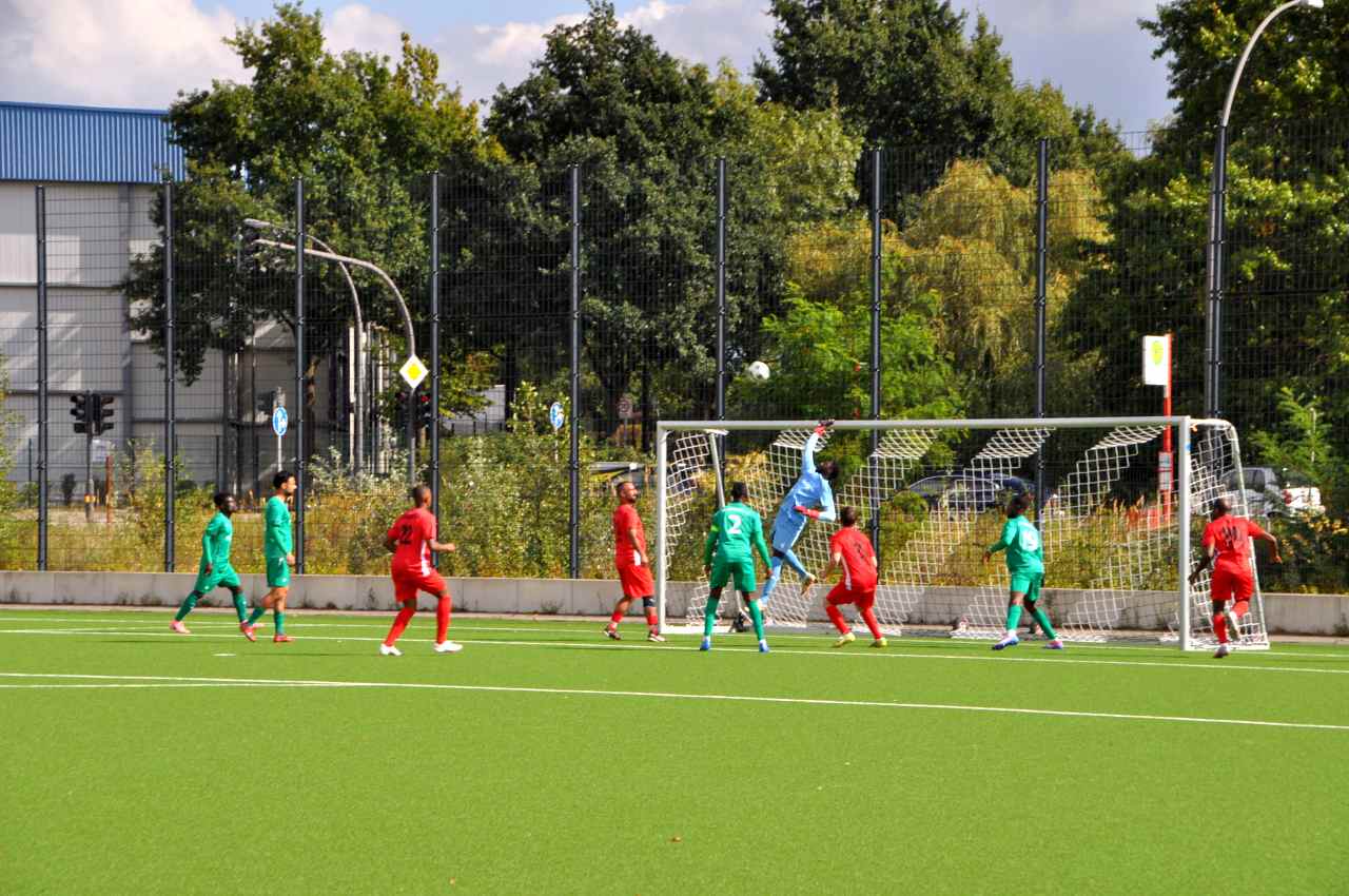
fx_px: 4828
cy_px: 448
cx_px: 674
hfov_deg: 15.9
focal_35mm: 129
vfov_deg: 10.6
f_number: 9
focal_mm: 86
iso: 200
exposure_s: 1/320
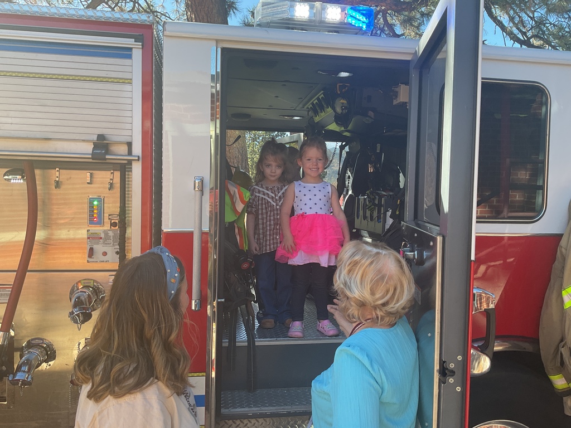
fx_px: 478
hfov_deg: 61.7
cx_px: 286
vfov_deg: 48.2
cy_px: 214
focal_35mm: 29
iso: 16
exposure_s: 1/156
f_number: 1.8
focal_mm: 3
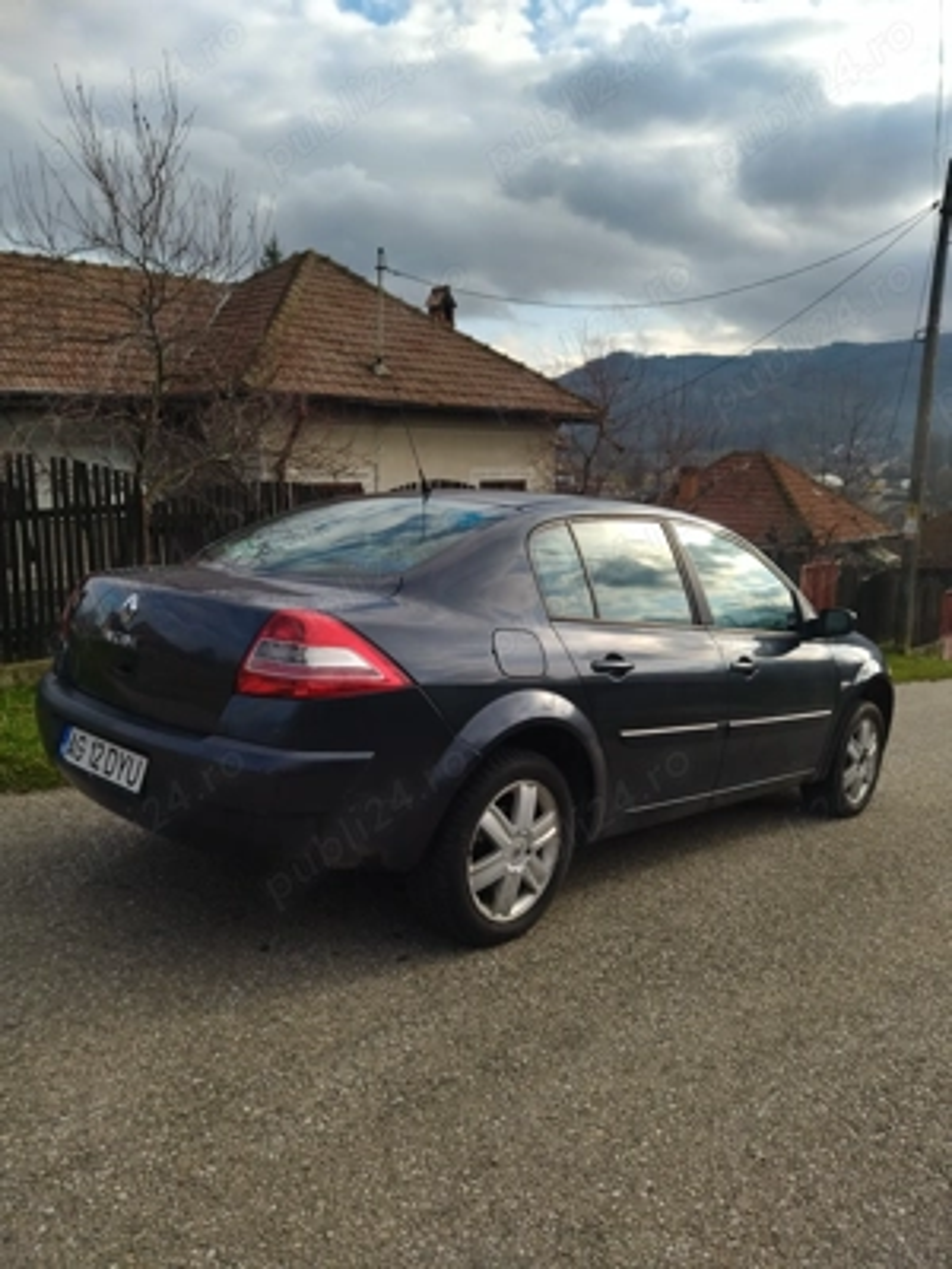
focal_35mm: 27
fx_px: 990
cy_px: 634
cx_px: 476
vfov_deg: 65.3
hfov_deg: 51.4
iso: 98
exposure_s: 1/1968
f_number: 1.79
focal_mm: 4.74
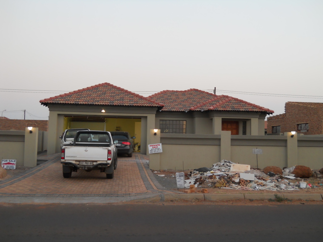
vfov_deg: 35.1
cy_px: 121
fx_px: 383
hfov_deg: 45.8
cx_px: 162
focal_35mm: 41
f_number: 3.1
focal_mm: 6.72
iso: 160
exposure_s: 1/30
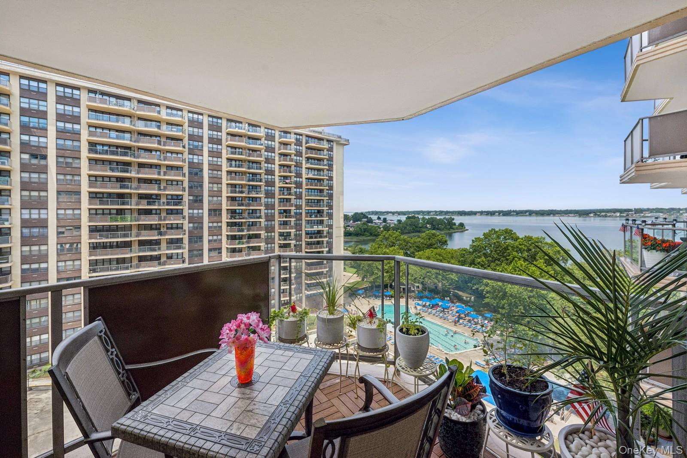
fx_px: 267
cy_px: 229
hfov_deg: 104.3
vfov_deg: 81.2
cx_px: 344
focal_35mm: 14
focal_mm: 14
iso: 200
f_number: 8
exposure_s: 1/2000
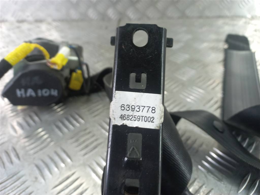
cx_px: 130
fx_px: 188
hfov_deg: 69.4
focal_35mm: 25
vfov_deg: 54.9
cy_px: 98
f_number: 1.8
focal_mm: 4.6
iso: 80
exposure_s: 1/50
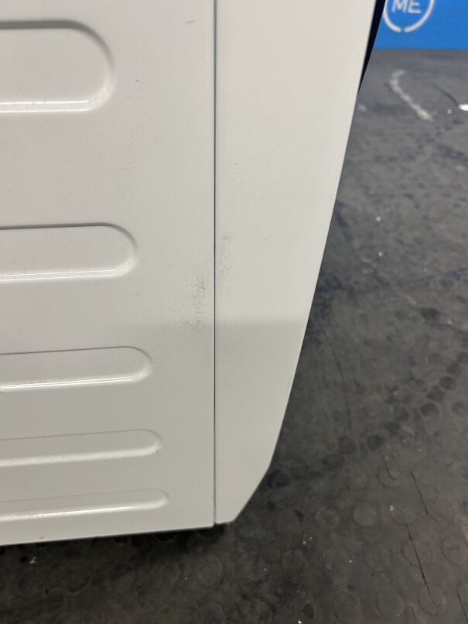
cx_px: 234
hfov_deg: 53.1
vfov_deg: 67.3
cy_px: 312
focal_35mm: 26
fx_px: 468
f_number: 1.5
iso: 125
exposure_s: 1/100
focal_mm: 5.7
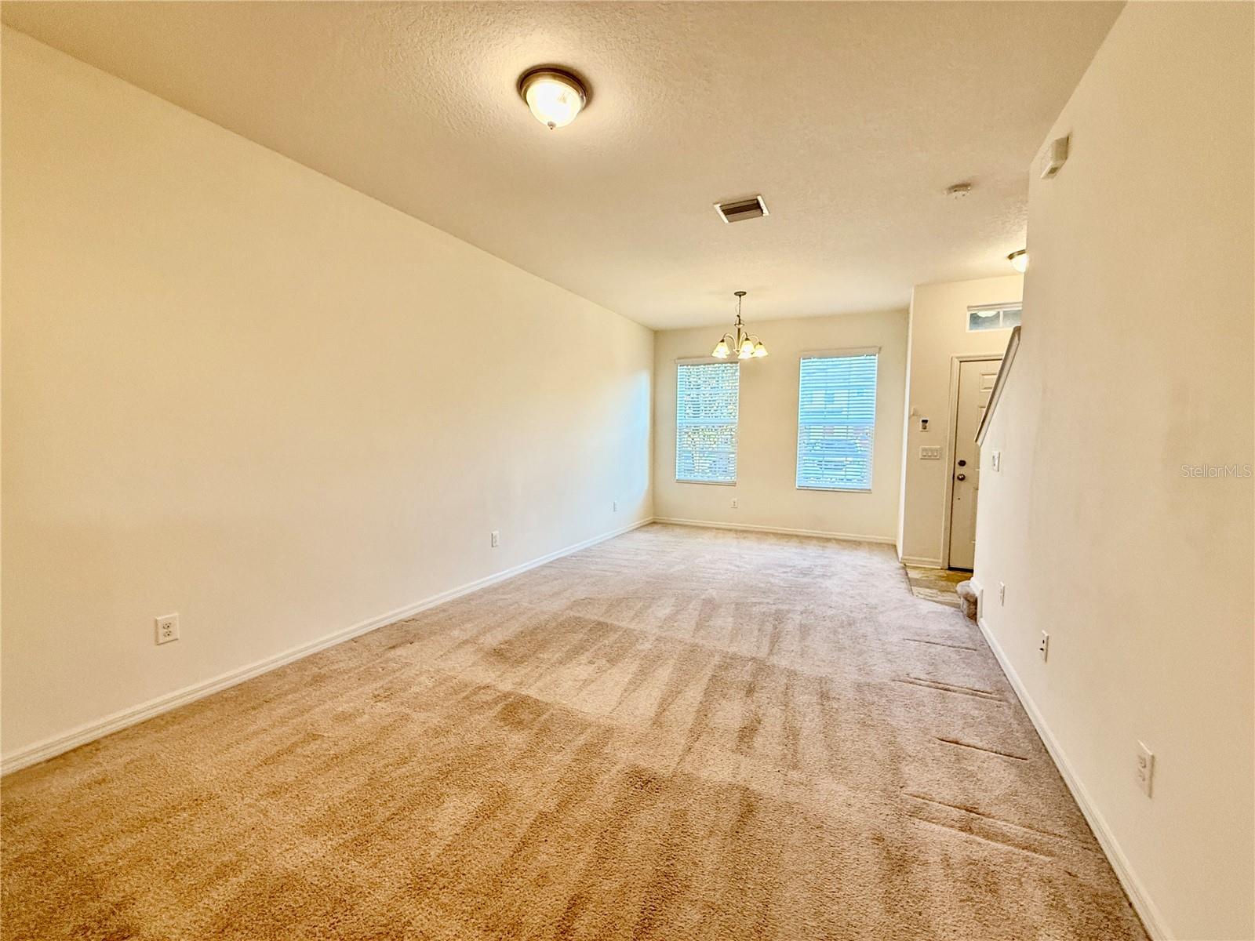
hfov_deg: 102.1
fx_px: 508
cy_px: 470
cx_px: 628
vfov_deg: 85.7
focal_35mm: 14
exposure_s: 1/60
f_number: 2.2
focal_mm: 2.22
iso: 160
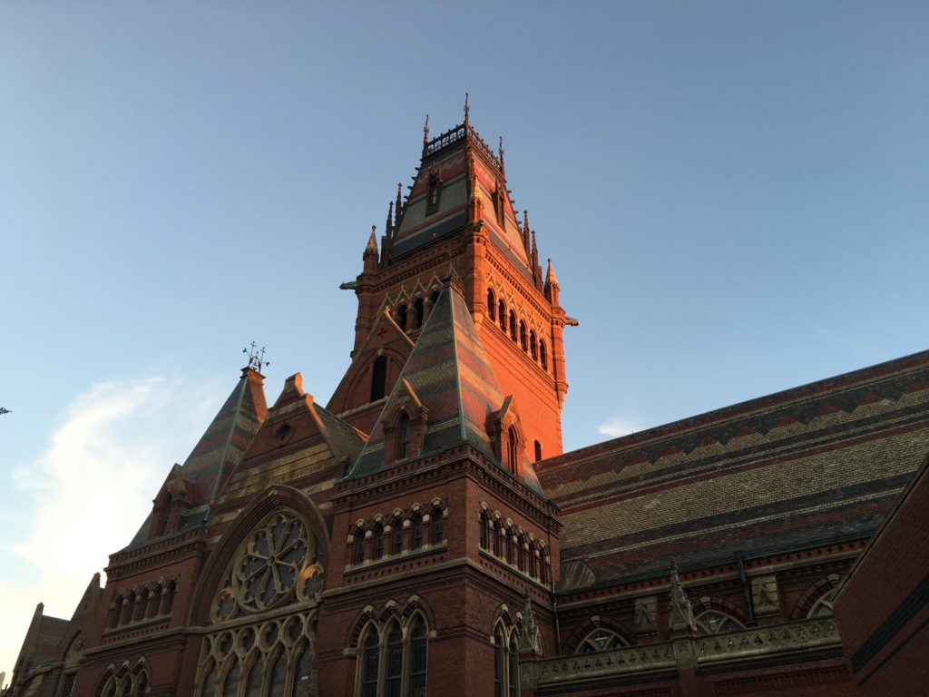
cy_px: 348
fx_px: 778
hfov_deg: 61.7
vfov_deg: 48.2
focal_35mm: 29
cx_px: 464
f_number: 2.2
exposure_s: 1/60
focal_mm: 4.15
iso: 25
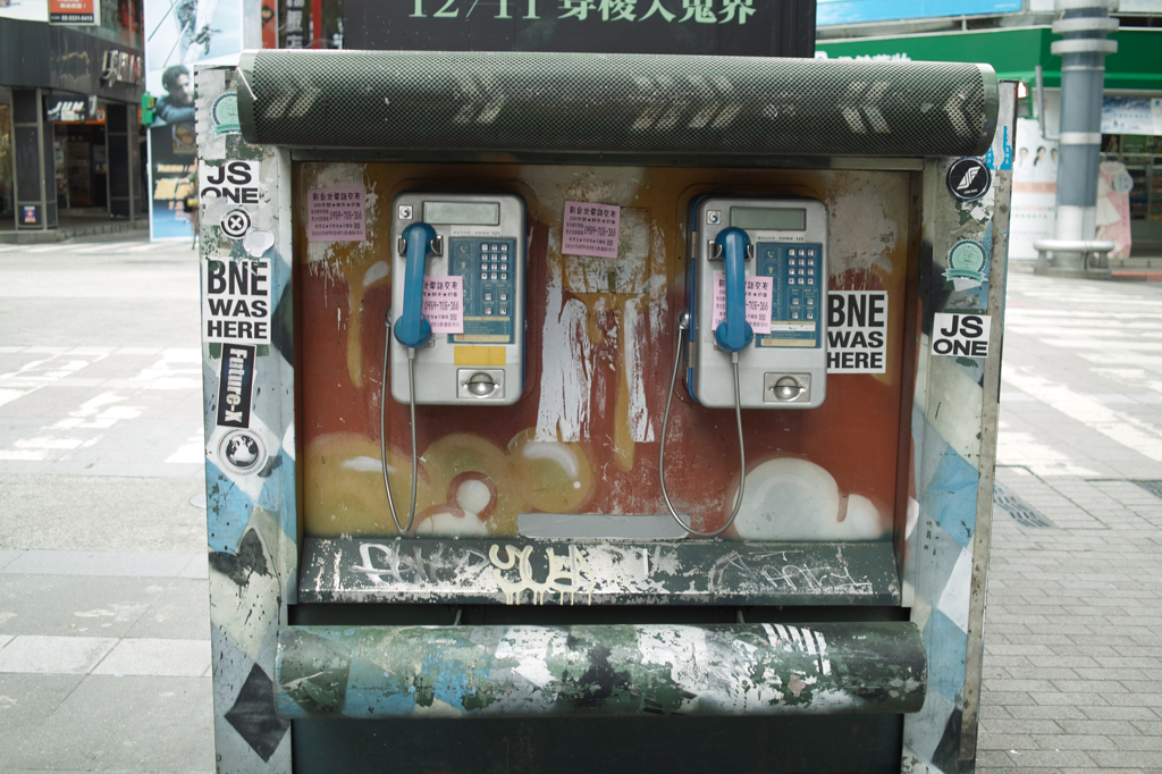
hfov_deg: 47.4
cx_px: 581
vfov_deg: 32.6
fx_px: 1323
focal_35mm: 41
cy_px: 387
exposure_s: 1/40
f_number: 2.8
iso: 100
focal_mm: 24.2
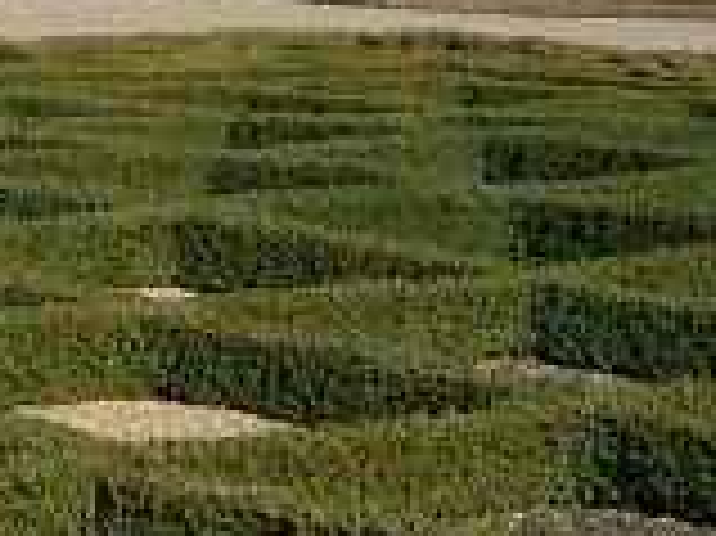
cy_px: 99
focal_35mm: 171
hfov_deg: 10.7
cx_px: -680
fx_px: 3534
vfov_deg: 8.7
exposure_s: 1/817
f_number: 4
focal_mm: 7.13
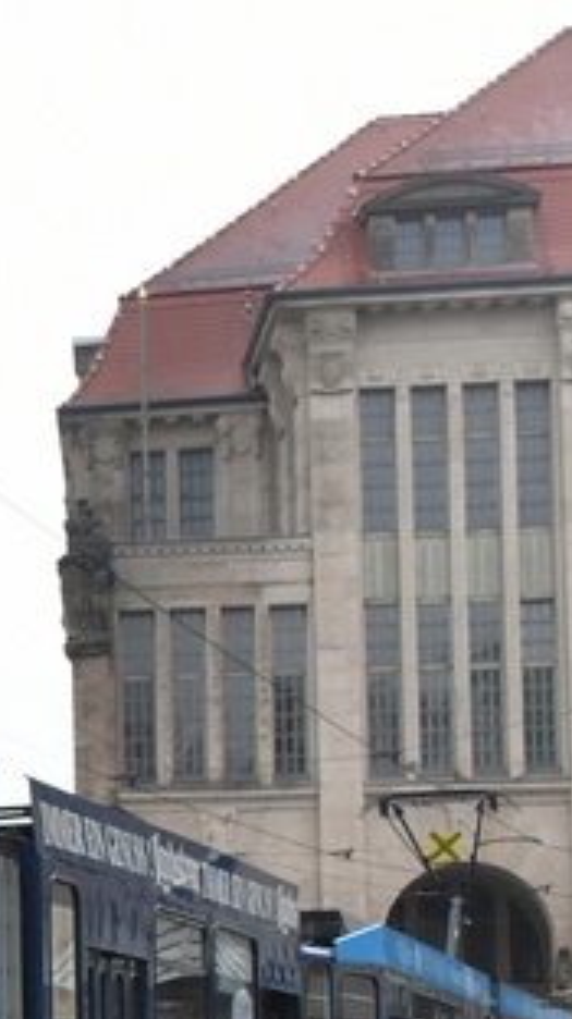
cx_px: -879
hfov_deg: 9.6
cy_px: 998
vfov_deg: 19.1
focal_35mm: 109
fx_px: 2945
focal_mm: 18
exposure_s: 1/160
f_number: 6.3
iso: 640
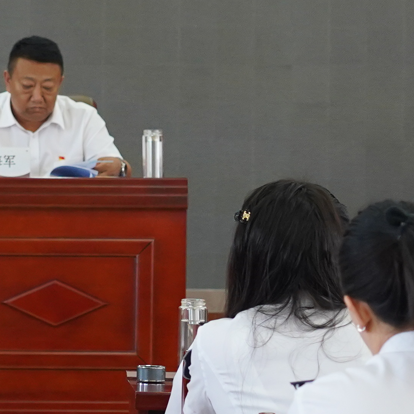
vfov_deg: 6.9
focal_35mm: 253
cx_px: -39
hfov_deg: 6.9
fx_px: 3423
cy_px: 280
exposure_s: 1/160
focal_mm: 54
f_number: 4
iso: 1600
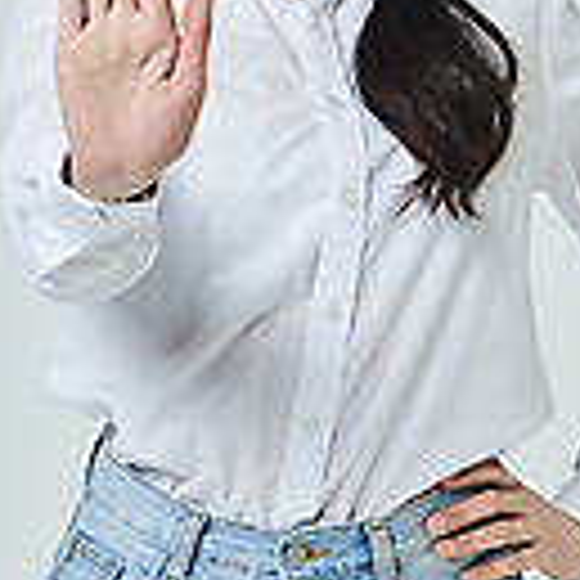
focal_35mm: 184
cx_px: 299
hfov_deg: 9.5
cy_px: -90
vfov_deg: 9.4
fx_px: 3488
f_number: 11
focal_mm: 70
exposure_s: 1/125
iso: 100
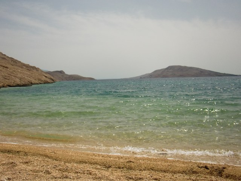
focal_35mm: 38
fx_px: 265
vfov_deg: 37.7
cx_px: 120
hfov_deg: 49.0
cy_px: 90
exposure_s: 1/640
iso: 100
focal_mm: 6.66
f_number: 8.9
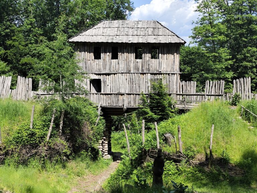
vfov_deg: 31.5
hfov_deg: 41.2
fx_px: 342
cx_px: 128
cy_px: 96
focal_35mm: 46
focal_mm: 6.19
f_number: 1.65
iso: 50
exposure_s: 1/926
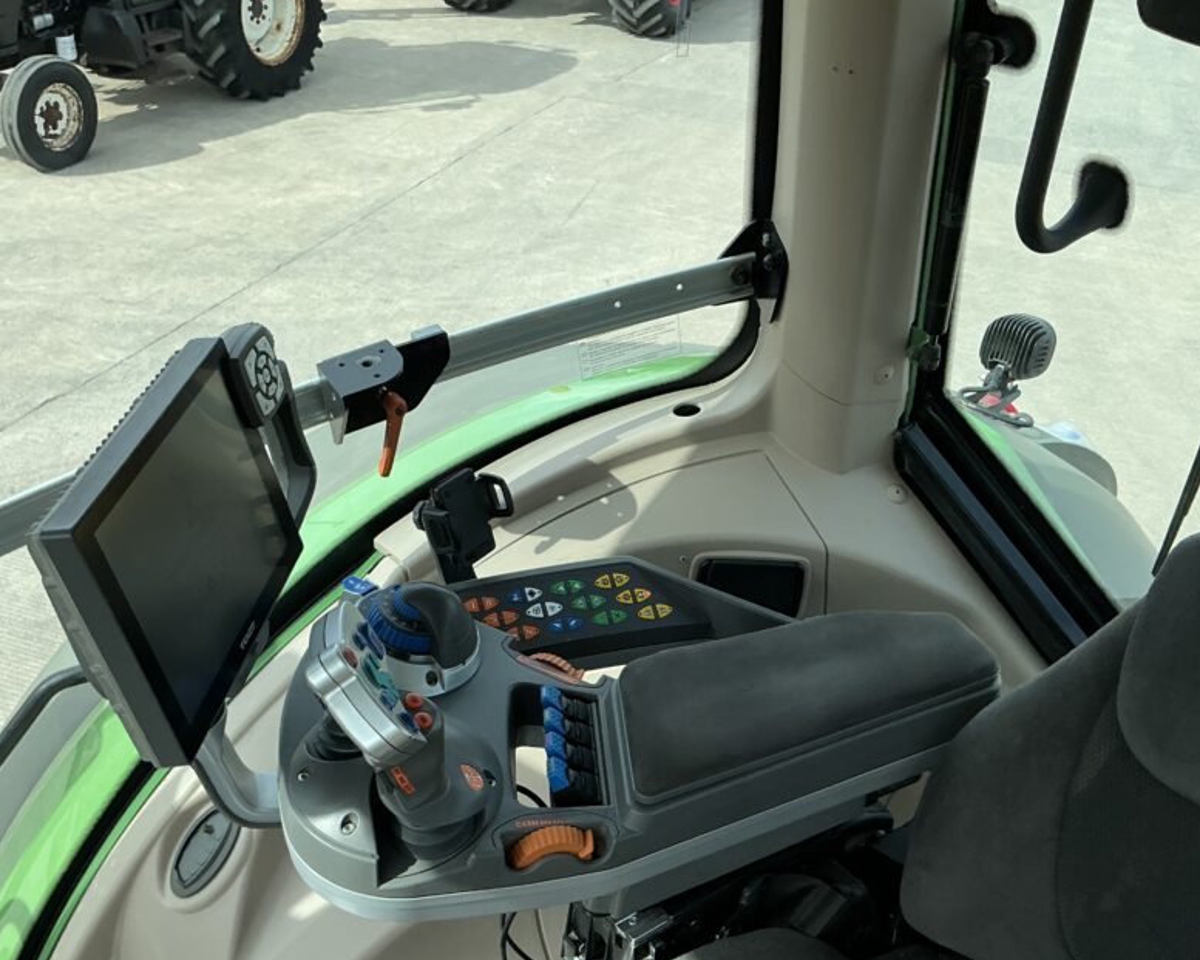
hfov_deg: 50.2
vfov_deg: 41.0
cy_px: 580
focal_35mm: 36
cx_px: 568
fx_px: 1279
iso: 25
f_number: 1.8
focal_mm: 3
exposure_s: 1/620
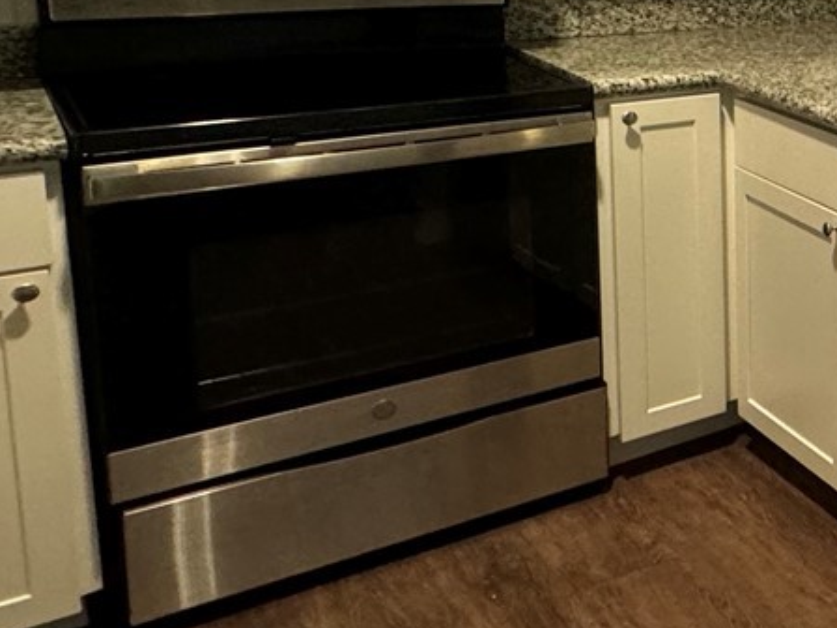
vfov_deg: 27.7
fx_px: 1209
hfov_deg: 24.7
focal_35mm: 50
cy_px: 24
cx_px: 1373
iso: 320
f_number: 2.2
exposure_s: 1/60
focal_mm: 2.22
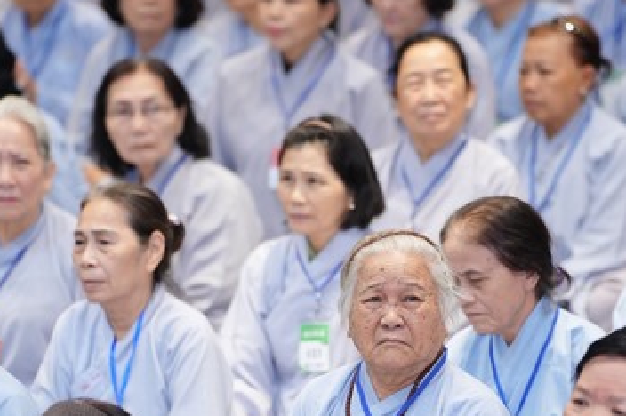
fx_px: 4812
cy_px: 340
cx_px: 309
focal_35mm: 277
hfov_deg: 7.4
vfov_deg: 4.9
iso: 2500
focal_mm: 150
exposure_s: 1/200
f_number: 2.8
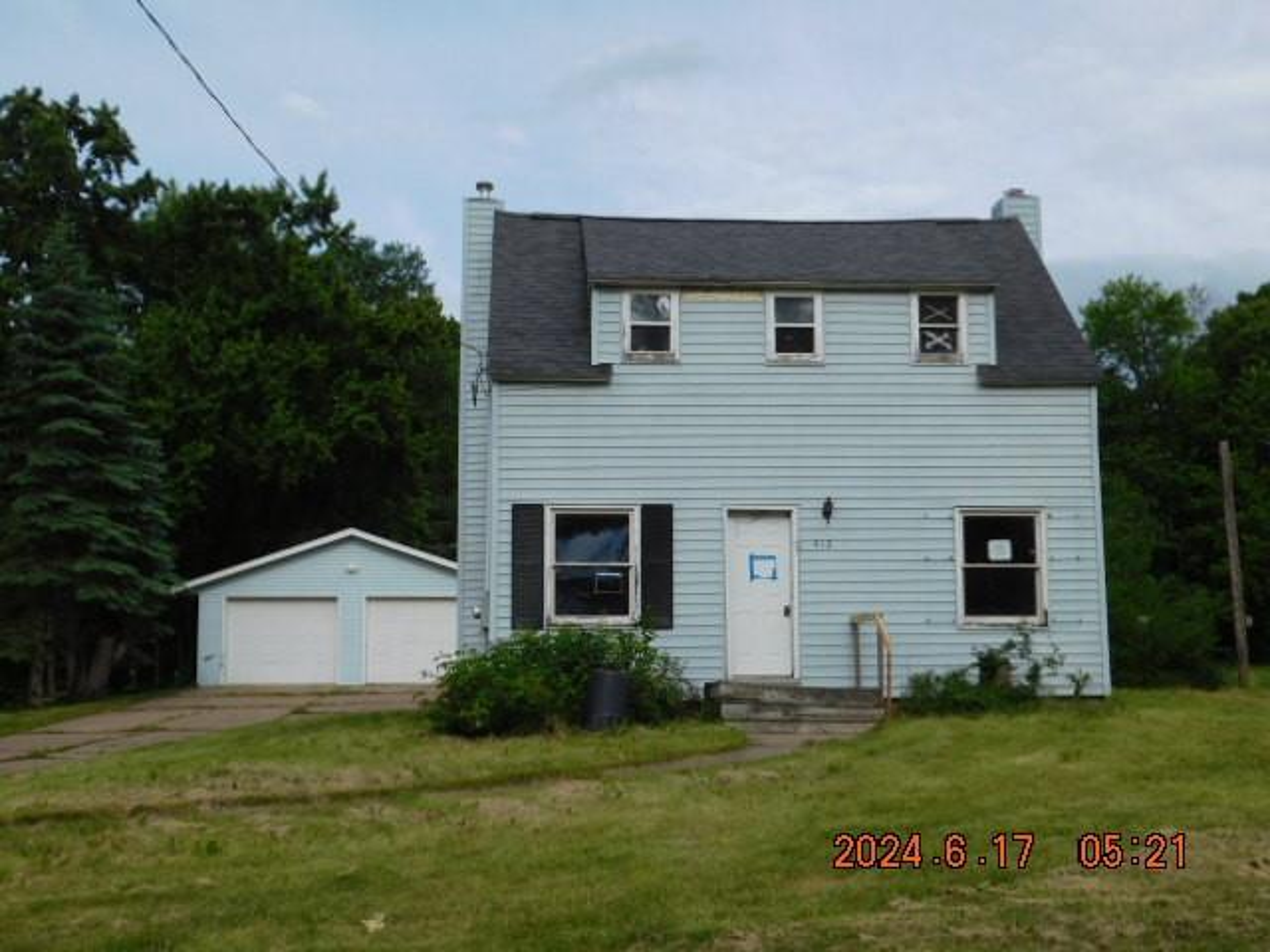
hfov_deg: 42.1
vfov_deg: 32.2
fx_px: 1651
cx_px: 635
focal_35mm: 45
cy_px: 476
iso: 125
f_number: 3.7
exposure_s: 1/1250
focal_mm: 8
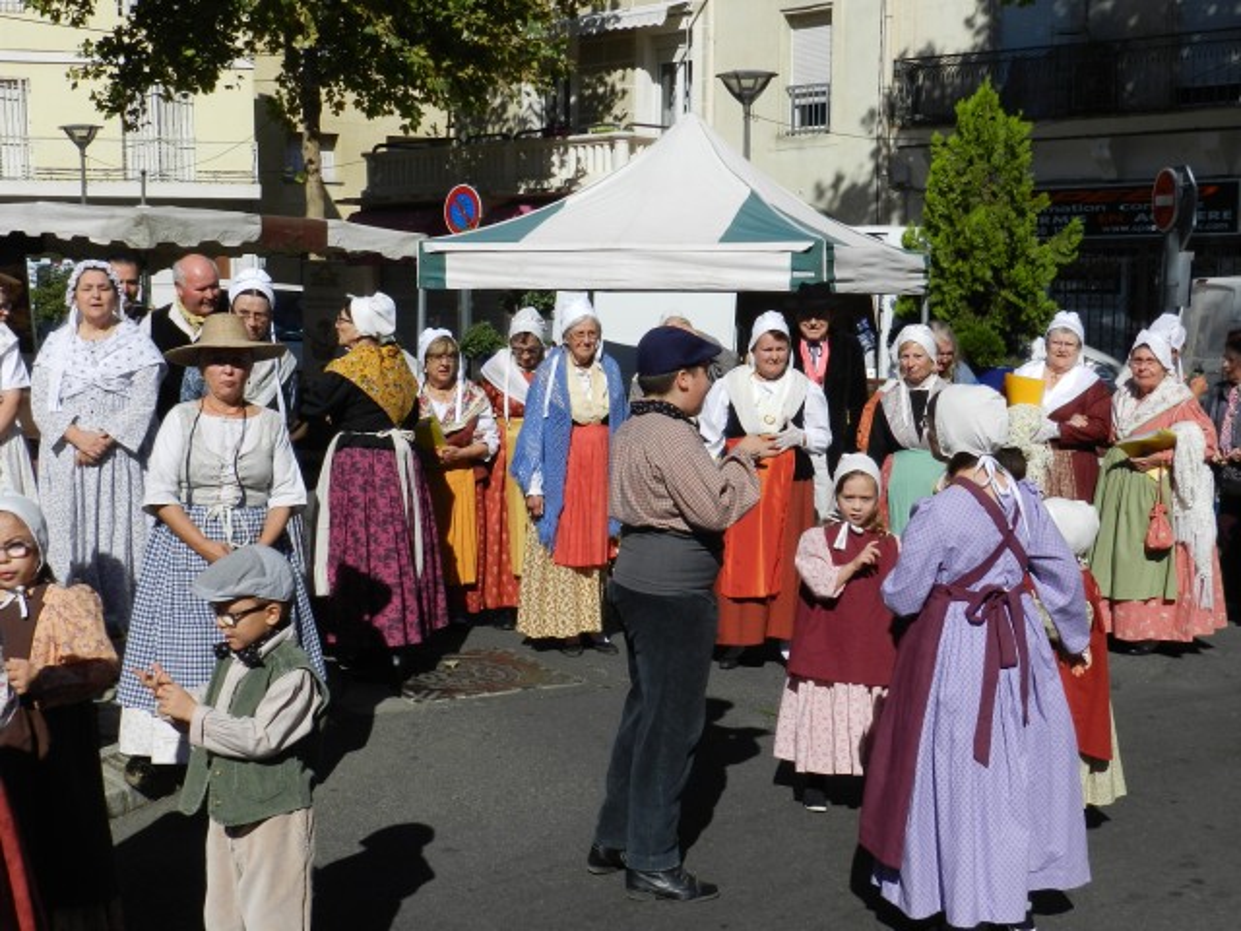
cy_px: 466
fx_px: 1649
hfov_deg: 41.2
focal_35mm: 46
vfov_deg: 31.5
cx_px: 620
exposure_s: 1/1250
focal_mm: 8.1
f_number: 5
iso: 160
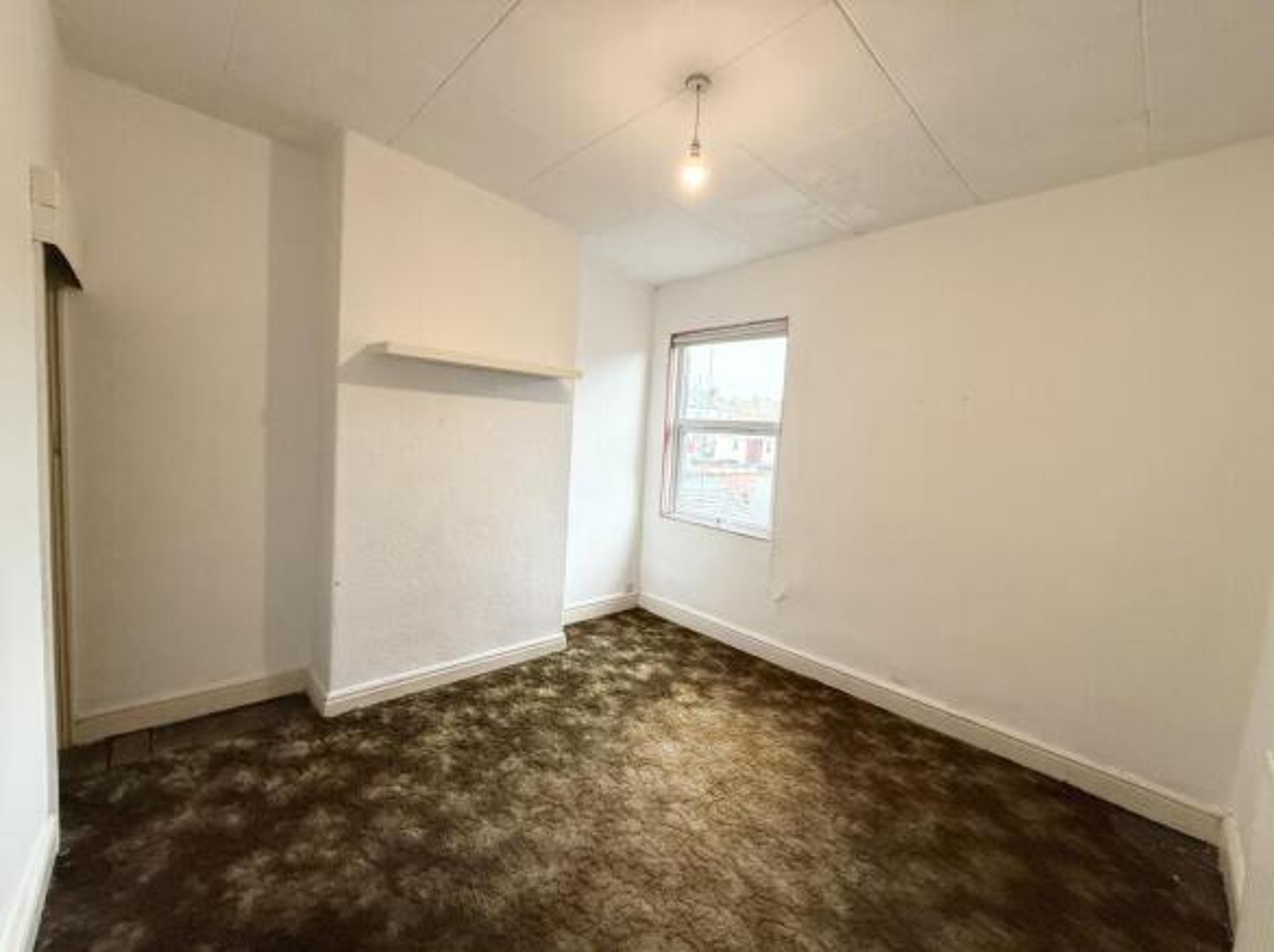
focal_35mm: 14
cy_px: 476
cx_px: 637
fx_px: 515
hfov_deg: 102.1
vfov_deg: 85.5
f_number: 2.2
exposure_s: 1/100
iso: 160
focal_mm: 2.22
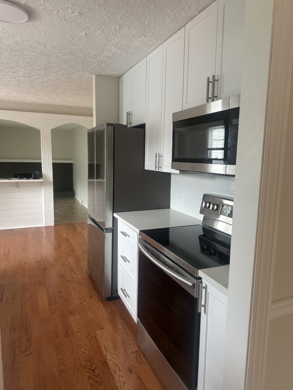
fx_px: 271
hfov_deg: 56.8
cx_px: 146
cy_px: 195
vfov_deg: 71.6
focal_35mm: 24
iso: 200
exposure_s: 1/121
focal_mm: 6.86
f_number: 1.78
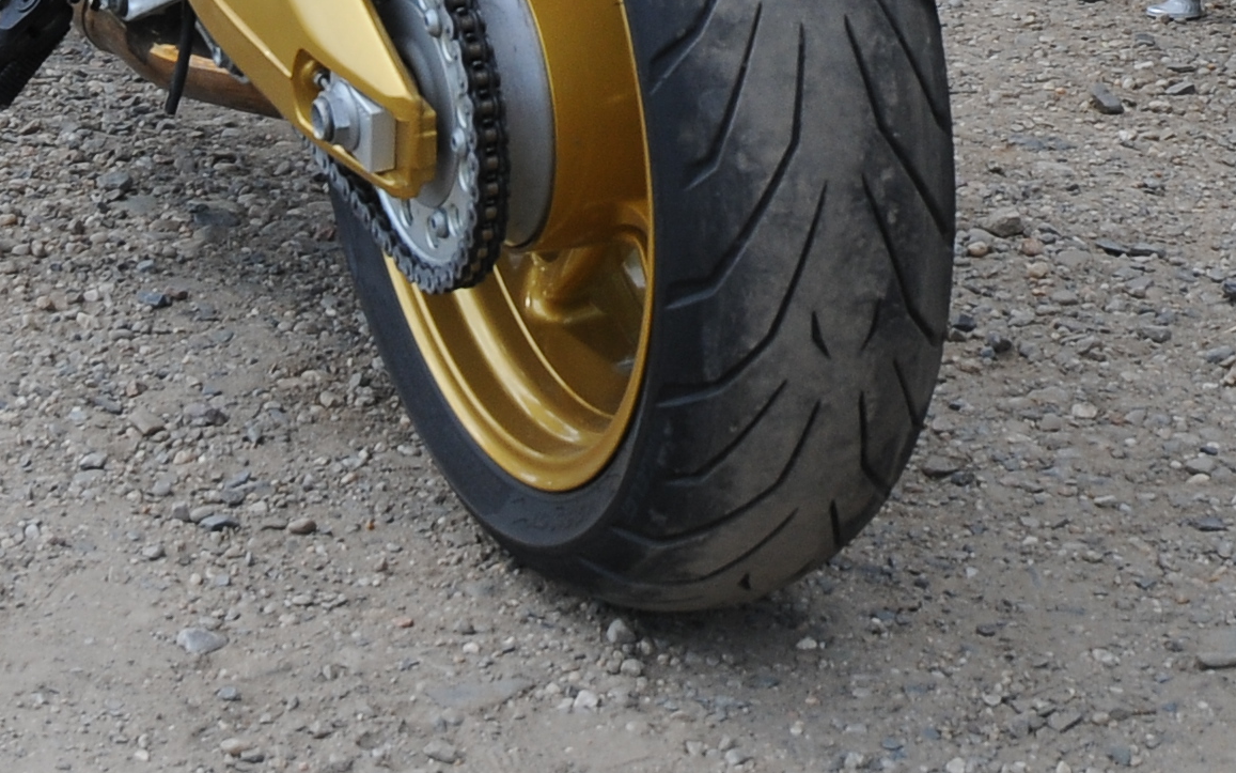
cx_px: 699
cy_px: -524
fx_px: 8387
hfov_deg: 8.4
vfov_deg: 5.2
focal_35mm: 249
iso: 200
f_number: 7.1
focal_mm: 44
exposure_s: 1/320
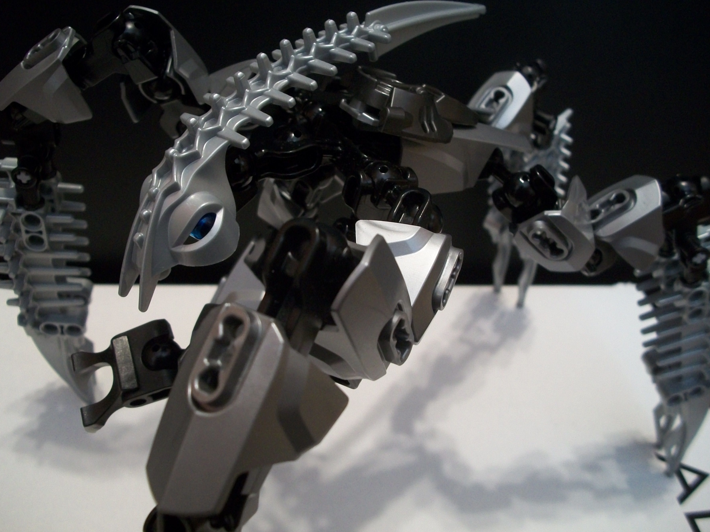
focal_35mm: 33
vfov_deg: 42.9
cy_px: 271
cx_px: 345
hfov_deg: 55.3
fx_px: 677
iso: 160
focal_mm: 5.7
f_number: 2.9
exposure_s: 1/10
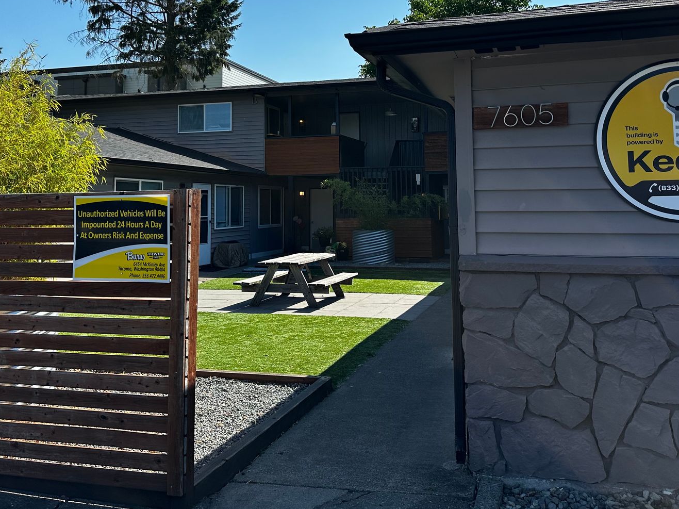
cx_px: 330
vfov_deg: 39.8
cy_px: 141
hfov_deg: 52.6
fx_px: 686
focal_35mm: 35
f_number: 1.78
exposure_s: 1/3861
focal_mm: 6.86
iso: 80
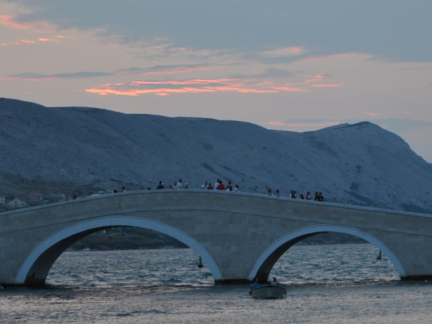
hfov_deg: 12.2
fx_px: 2021
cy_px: 143
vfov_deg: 9.2
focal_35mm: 162
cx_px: 313
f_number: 4.8
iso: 400
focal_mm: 48
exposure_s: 1/100
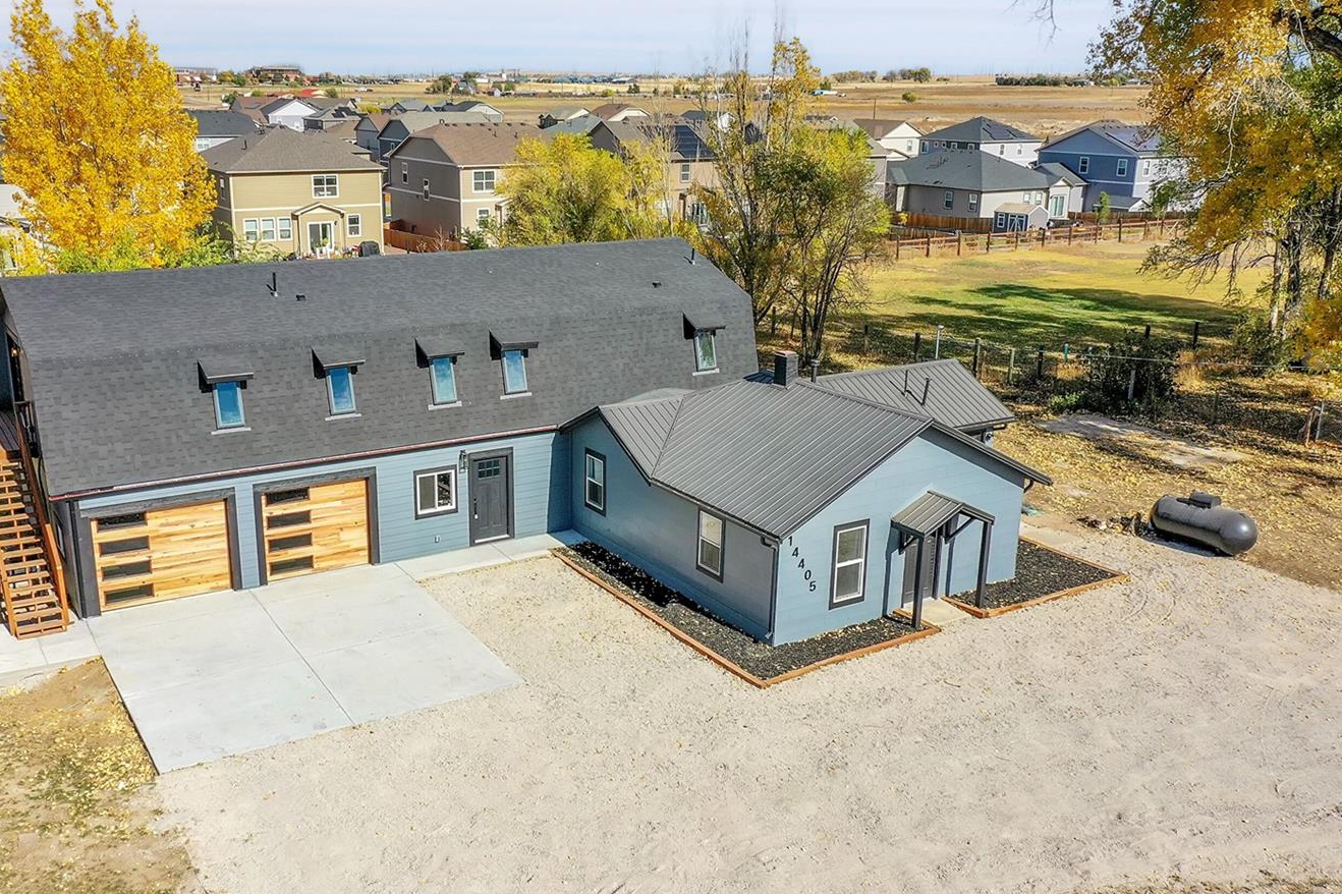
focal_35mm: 34
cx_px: 596
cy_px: 493
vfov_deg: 38.8
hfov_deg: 55.7
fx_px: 1267
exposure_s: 1/500
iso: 100
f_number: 6.3
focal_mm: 10.26
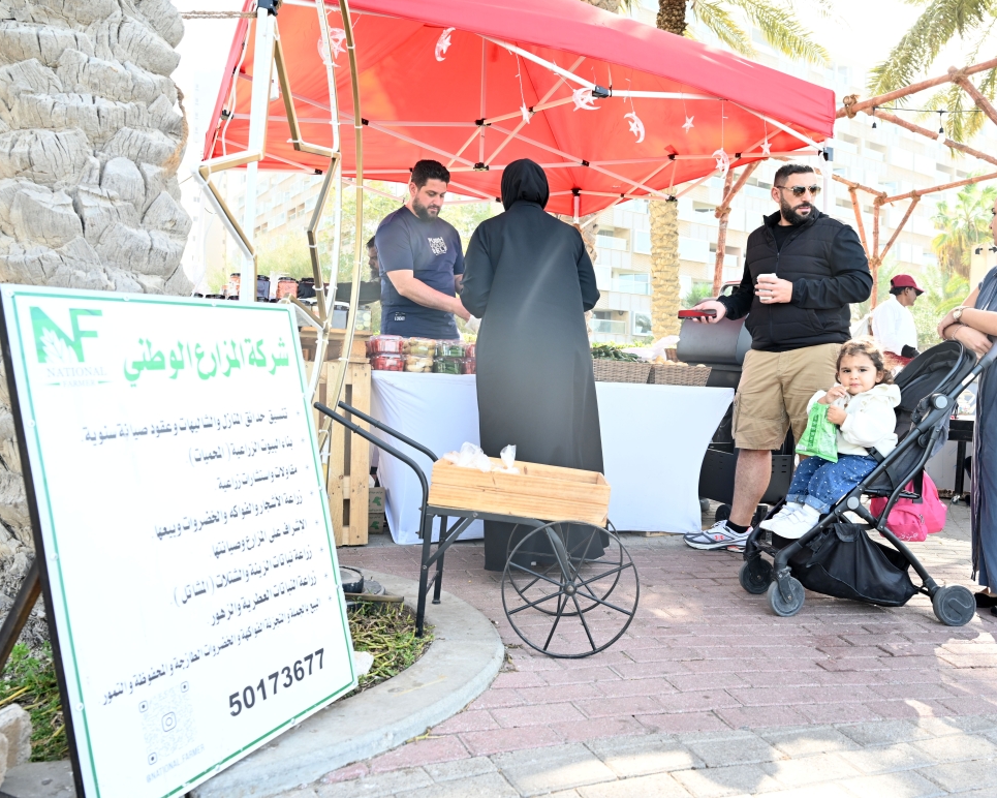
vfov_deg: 51.5
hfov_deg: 62.0
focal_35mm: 28
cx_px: 561
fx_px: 826
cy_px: 397
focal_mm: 24
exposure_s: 1/200
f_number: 5
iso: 400
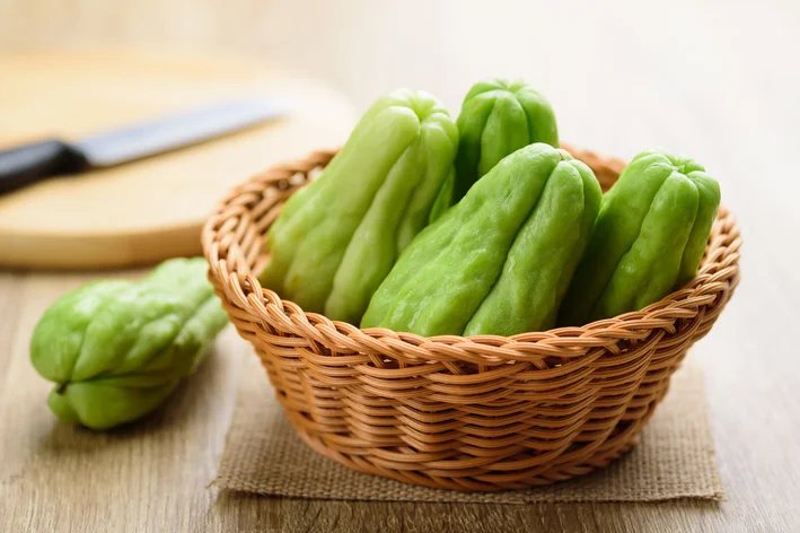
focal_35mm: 90
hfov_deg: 22.6
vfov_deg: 15.2
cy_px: 266
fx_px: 1999
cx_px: 400
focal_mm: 90
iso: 100
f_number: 6.3
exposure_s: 1/125
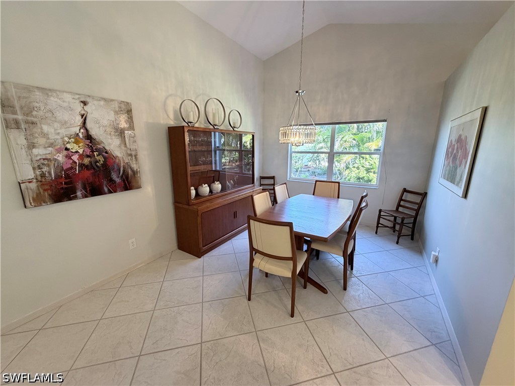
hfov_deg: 102.1
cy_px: 193
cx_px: 258
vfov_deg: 85.7
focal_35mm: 14
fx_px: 208
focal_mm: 2.22
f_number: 2.2
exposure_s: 1/60
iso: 250
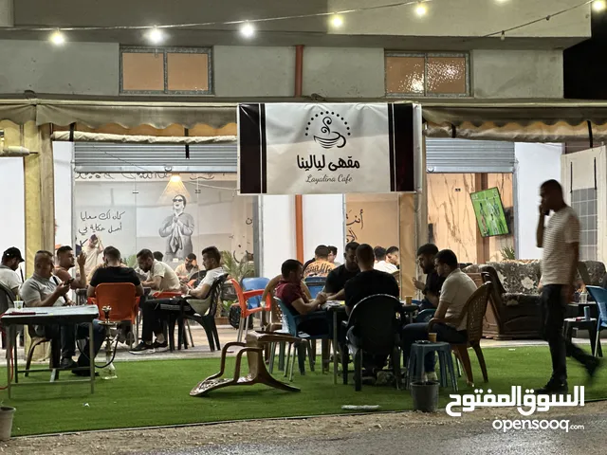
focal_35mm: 77
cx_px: 304
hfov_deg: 25.3
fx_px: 1350
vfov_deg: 19.1
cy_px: 228
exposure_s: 1/25
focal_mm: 9
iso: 400
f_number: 2.8
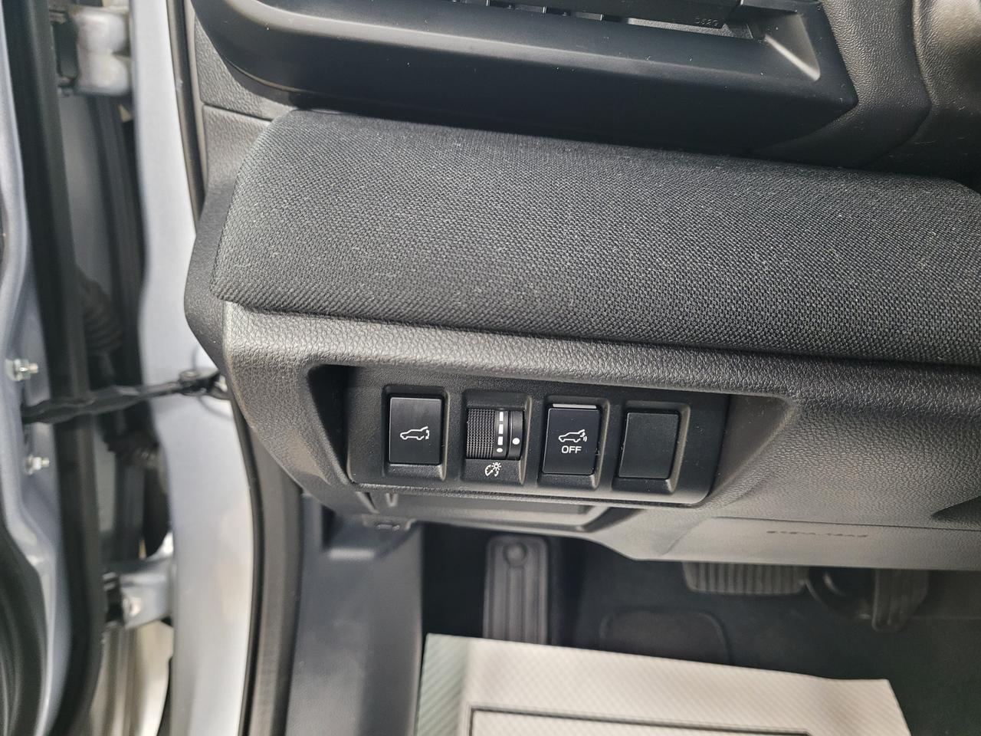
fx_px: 737
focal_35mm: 26
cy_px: 368
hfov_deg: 67.3
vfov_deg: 53.1
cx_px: 490
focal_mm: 5.4
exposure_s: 1/30
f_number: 1.8
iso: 640
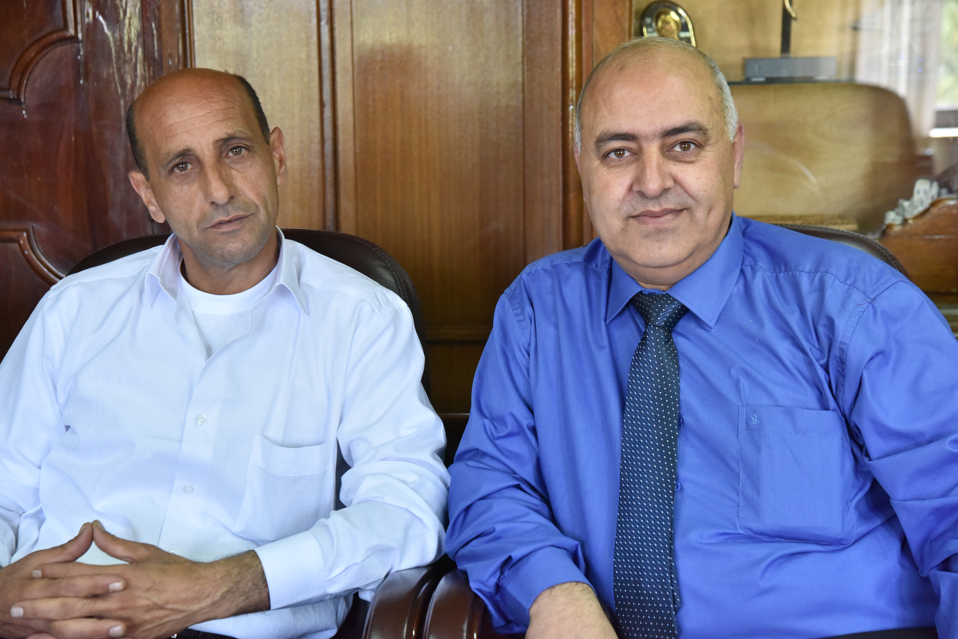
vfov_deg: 17.5
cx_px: 479
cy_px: 320
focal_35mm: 78
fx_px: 2076
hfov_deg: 26.0
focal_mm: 78
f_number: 6.3
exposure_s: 1/160
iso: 2500
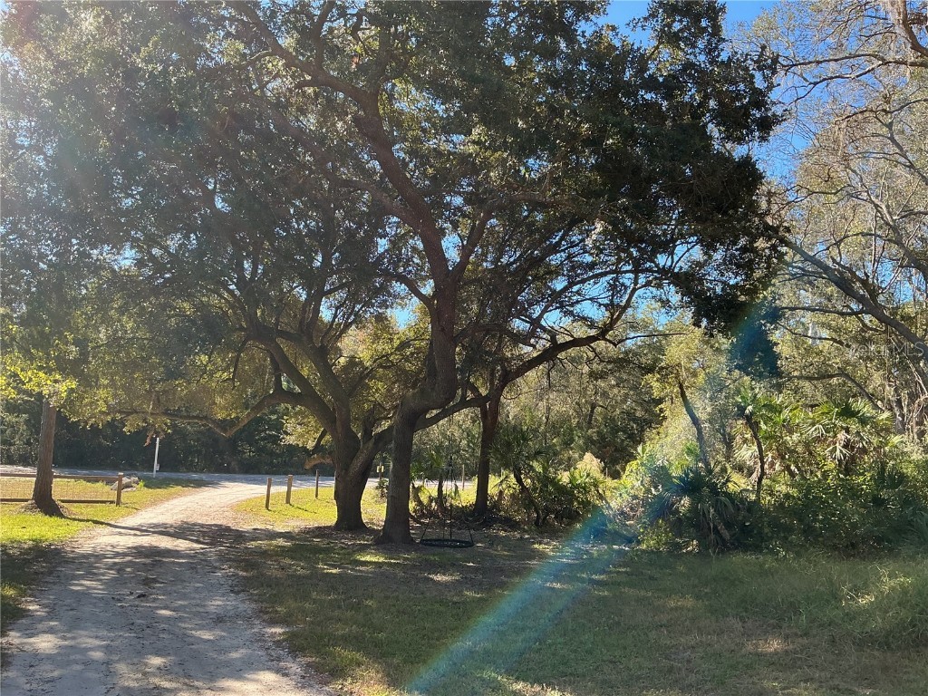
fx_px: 777
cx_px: 464
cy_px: 348
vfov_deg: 48.2
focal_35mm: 29
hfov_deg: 61.7
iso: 25
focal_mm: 3
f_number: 1.8
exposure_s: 1/348
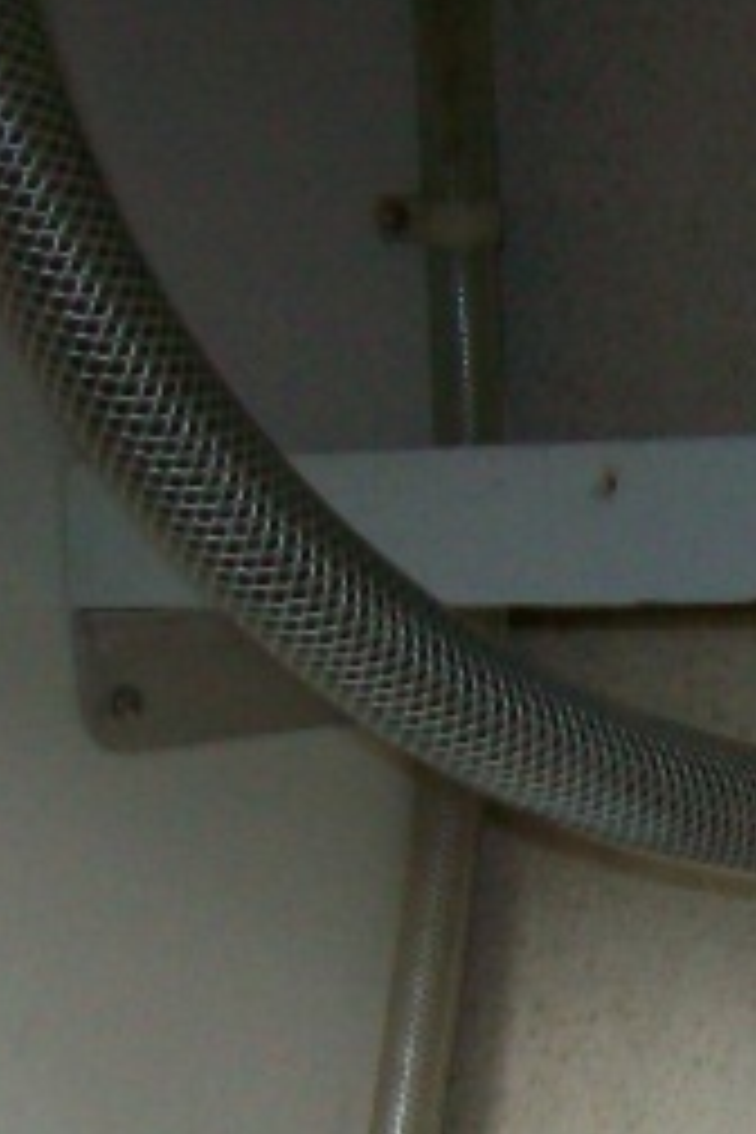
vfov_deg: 17.1
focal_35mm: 119
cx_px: 945
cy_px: 882
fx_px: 3748
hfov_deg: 11.3
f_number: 2.7
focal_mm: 6
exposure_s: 1/64
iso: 200
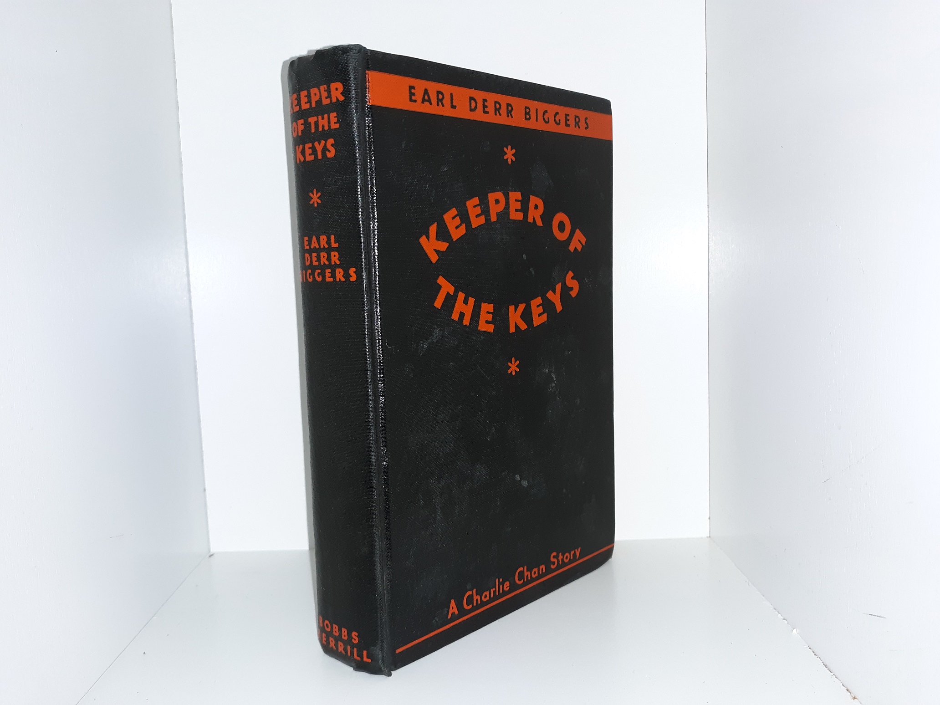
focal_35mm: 28
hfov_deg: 63.4
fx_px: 760
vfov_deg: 49.7
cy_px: 352
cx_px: 470
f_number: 1.7
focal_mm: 3.7
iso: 64
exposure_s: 1/120
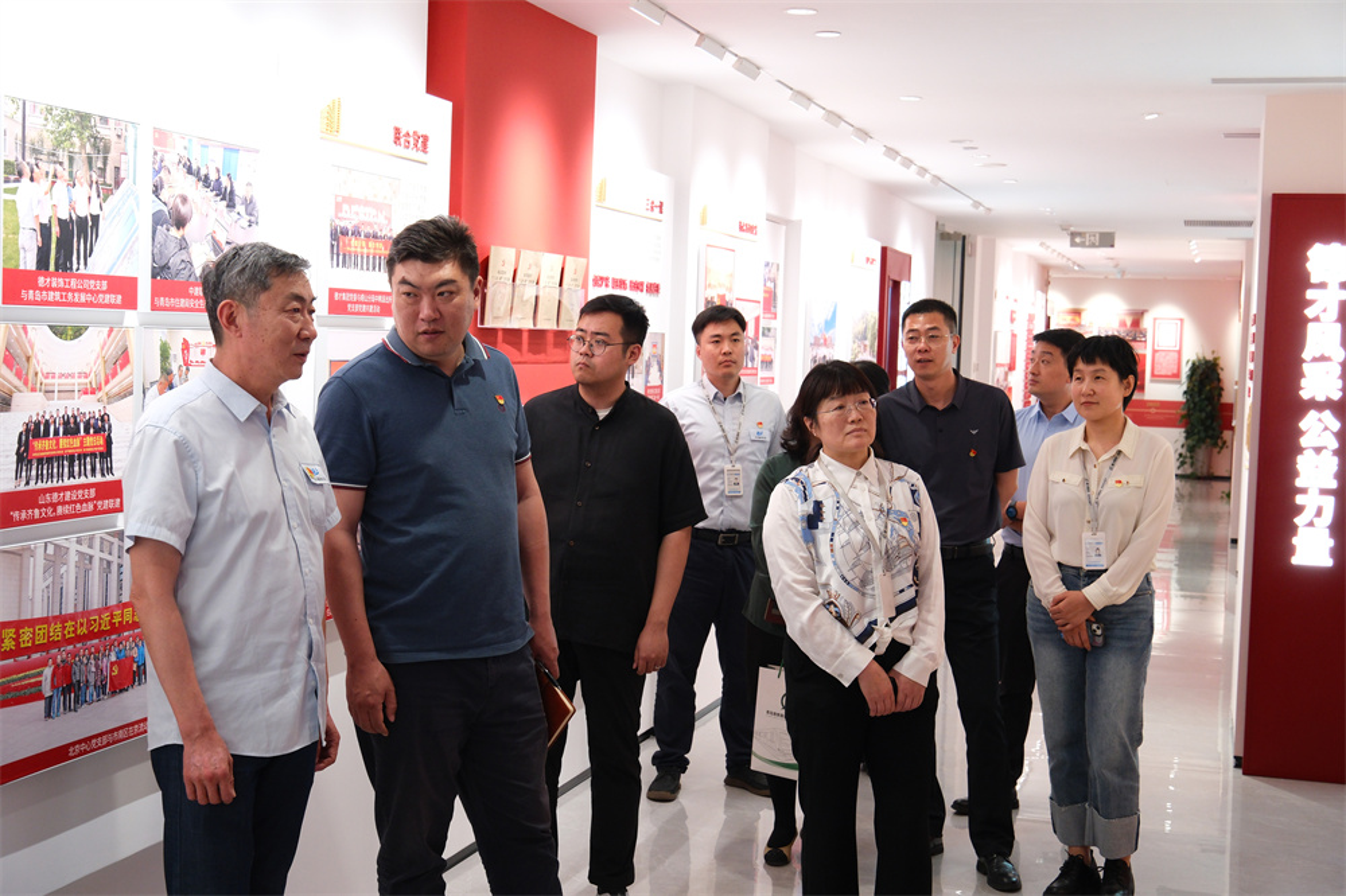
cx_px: 673
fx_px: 1719
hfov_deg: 42.8
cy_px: 448
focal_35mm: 46
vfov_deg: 29.2
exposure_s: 1/125
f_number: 4.5
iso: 1250
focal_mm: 30.7
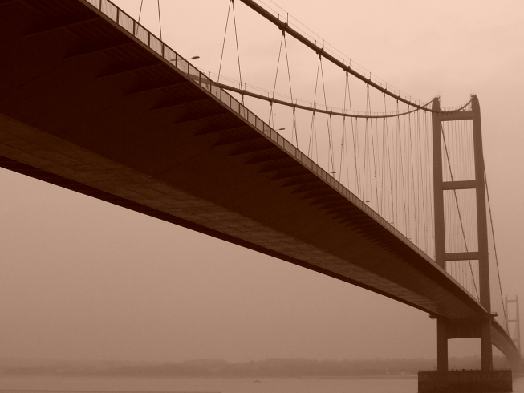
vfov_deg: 25.2
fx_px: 878
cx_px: 288
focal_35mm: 58
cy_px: 237
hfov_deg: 33.2
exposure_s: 1/200
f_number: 5.6
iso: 80
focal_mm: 6.1
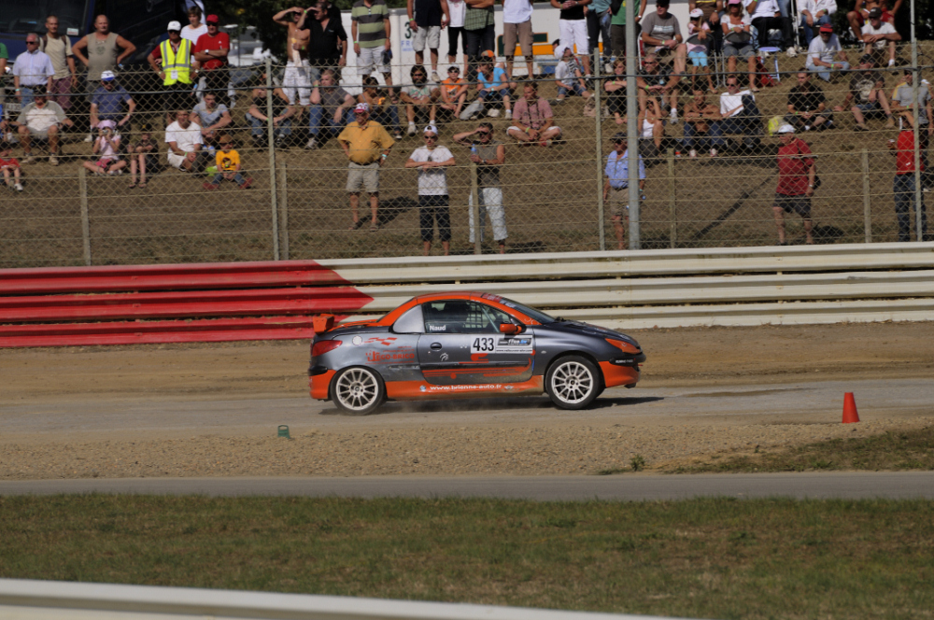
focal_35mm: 450
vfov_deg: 3.0
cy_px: 310
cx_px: 467
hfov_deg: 4.6
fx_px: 11660
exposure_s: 1/1000
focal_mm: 300
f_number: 6.3
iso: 200
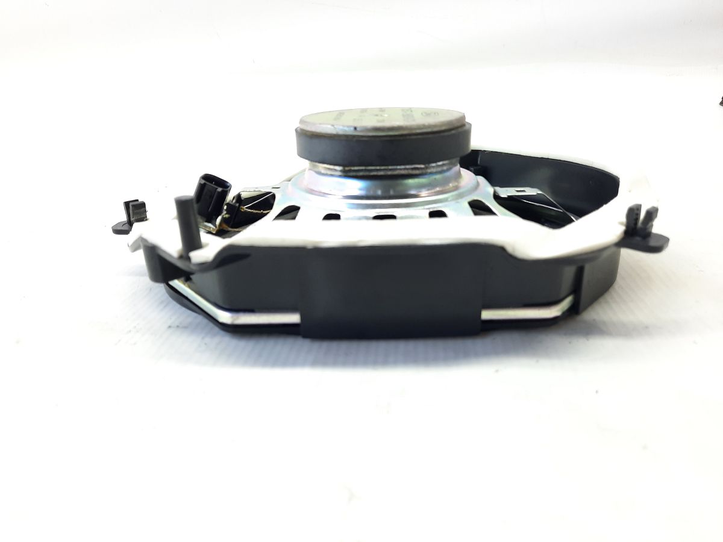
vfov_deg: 54.9
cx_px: 362
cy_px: 271
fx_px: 522
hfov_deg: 69.4
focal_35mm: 25
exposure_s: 1/50
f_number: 2
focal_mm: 4.6
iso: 125
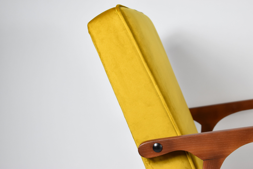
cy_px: 84
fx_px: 549
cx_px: 126
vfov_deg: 17.5
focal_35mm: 78
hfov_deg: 26.0
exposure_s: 1/125
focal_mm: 52
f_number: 5.6
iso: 1400
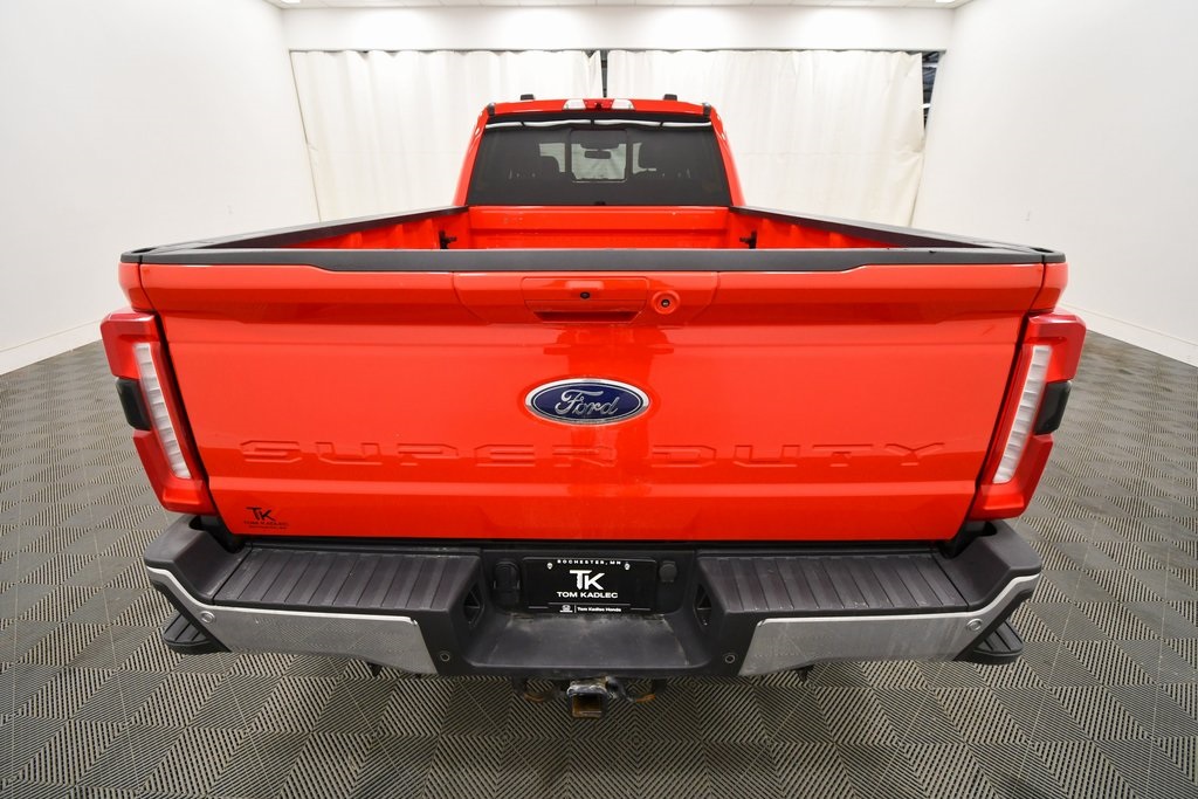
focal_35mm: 15
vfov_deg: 77.3
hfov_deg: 100.4
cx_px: 599
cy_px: 400
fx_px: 499
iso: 900
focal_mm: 10
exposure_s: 1/125
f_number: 4.5
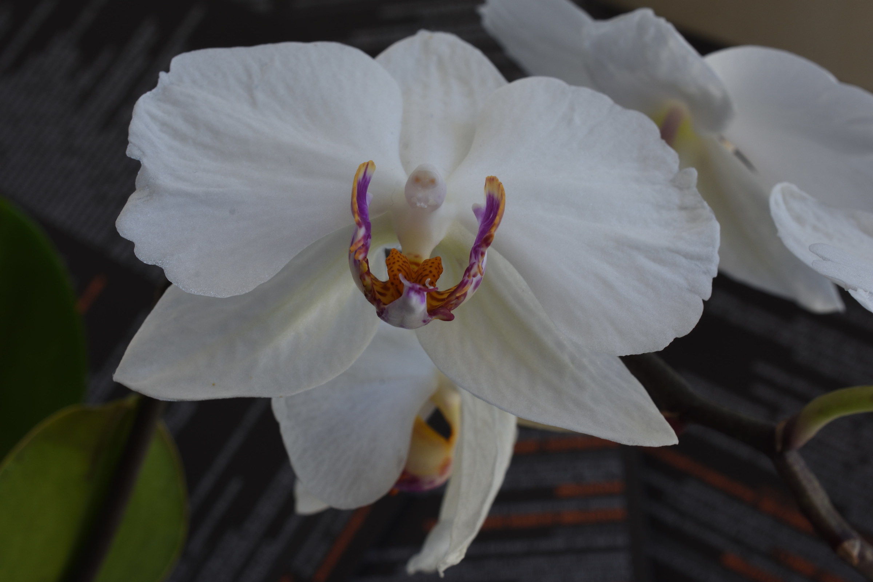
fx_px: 1455
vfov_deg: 22.6
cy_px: 291
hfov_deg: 33.4
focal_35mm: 60
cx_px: 436
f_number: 14
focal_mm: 40
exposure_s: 1/10
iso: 100
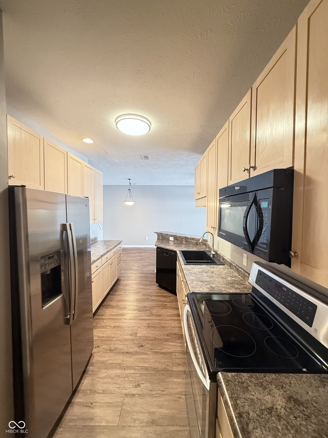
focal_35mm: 14
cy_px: 219
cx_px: 164
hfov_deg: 85.7
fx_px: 177
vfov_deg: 102.1
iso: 640
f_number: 2.2
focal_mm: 2.22
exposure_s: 1/60
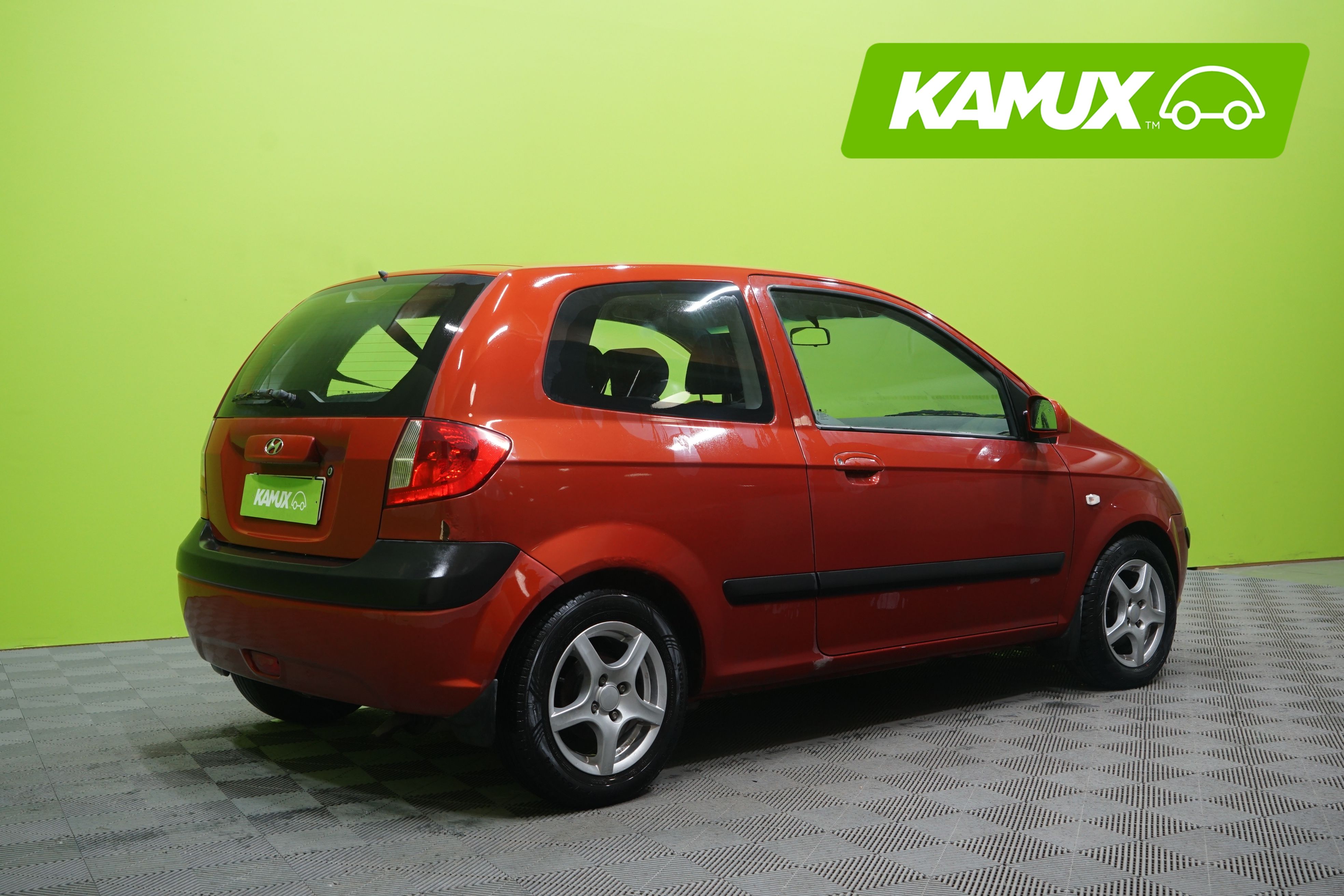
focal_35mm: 39
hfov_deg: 49.6
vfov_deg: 34.2
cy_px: 448
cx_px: 672
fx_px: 1456
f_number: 5.6
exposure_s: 1/20
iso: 800
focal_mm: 39
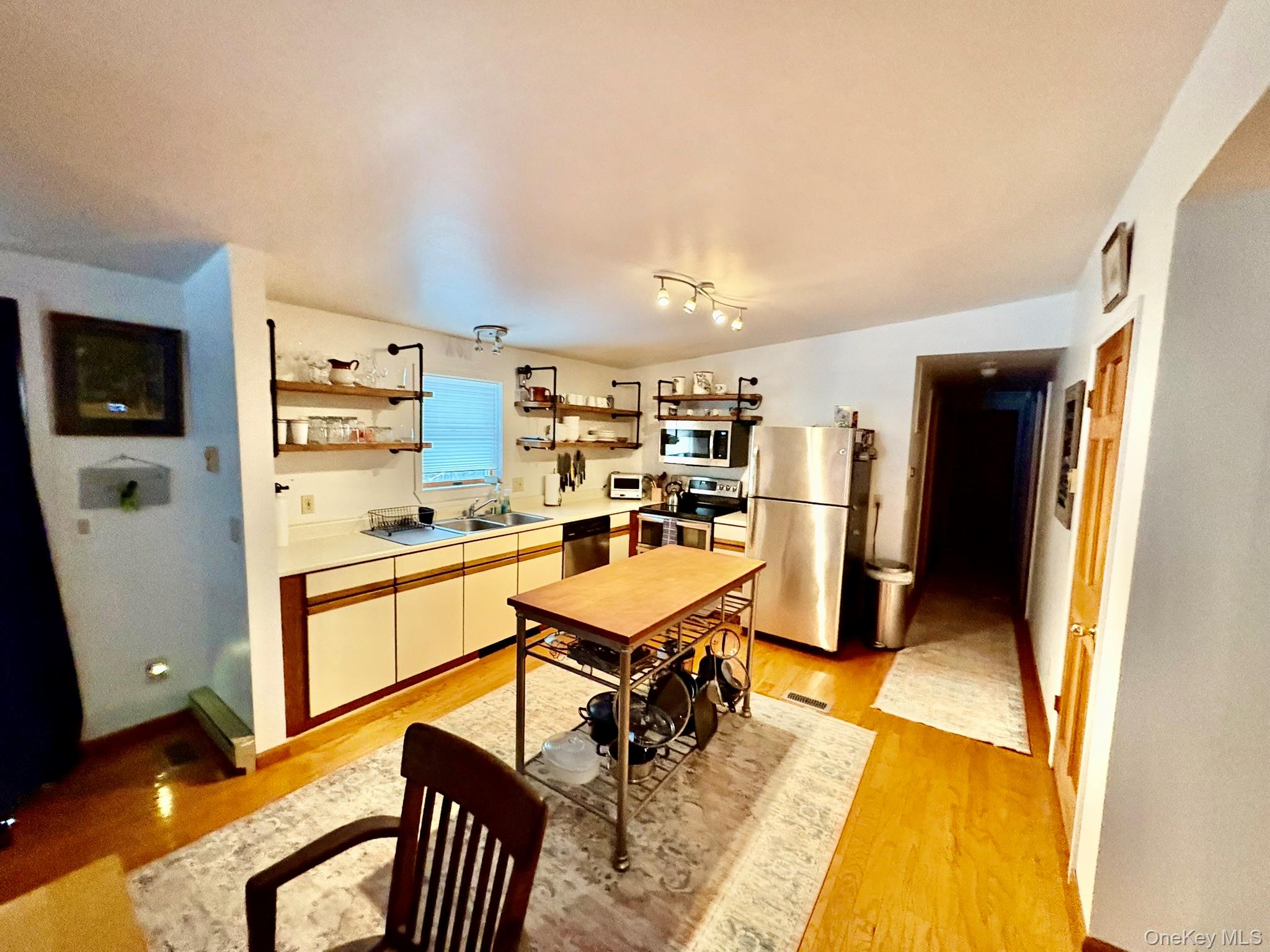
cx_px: 635
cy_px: 476
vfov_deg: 85.7
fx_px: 514
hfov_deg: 102.1
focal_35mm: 14
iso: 800
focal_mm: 2.22
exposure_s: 1/60
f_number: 2.2
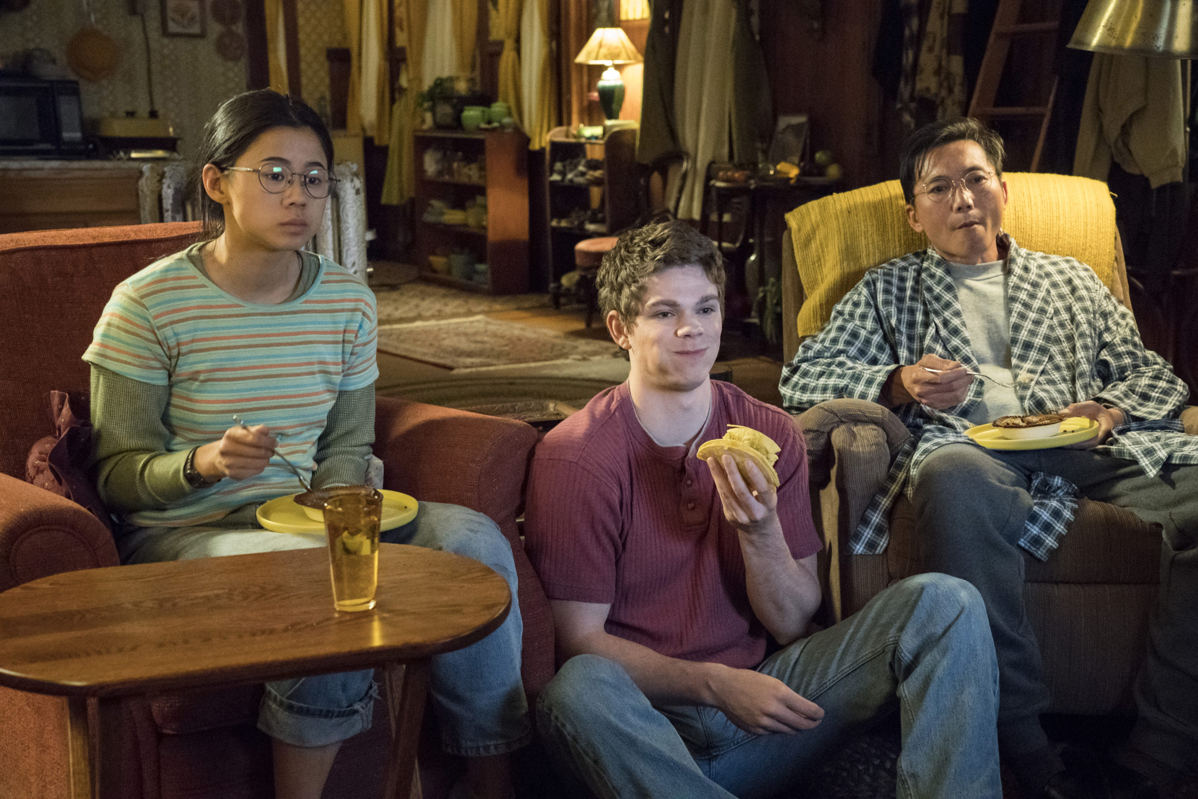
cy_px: 400
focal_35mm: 52
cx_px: 599
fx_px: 1730
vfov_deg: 26.0
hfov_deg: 38.2
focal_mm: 52
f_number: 5.6
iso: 25600
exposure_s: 1/60
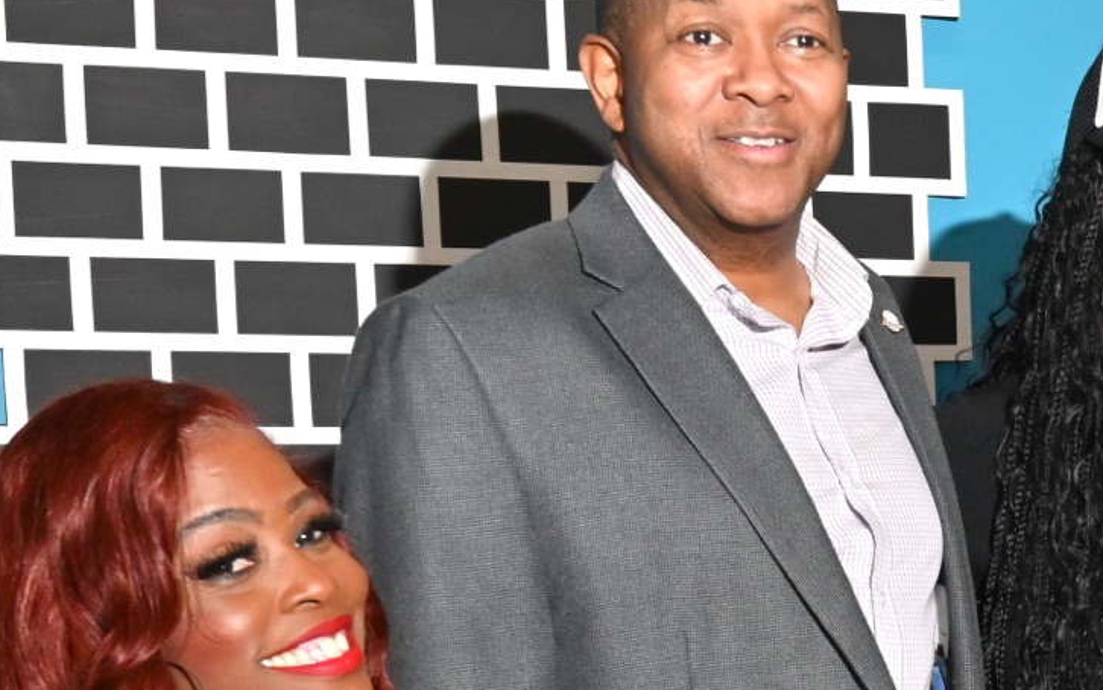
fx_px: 3037
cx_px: 1354
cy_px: 787
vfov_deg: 12.7
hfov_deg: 19.3
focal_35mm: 101
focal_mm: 24
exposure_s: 1/200
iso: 640
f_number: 8
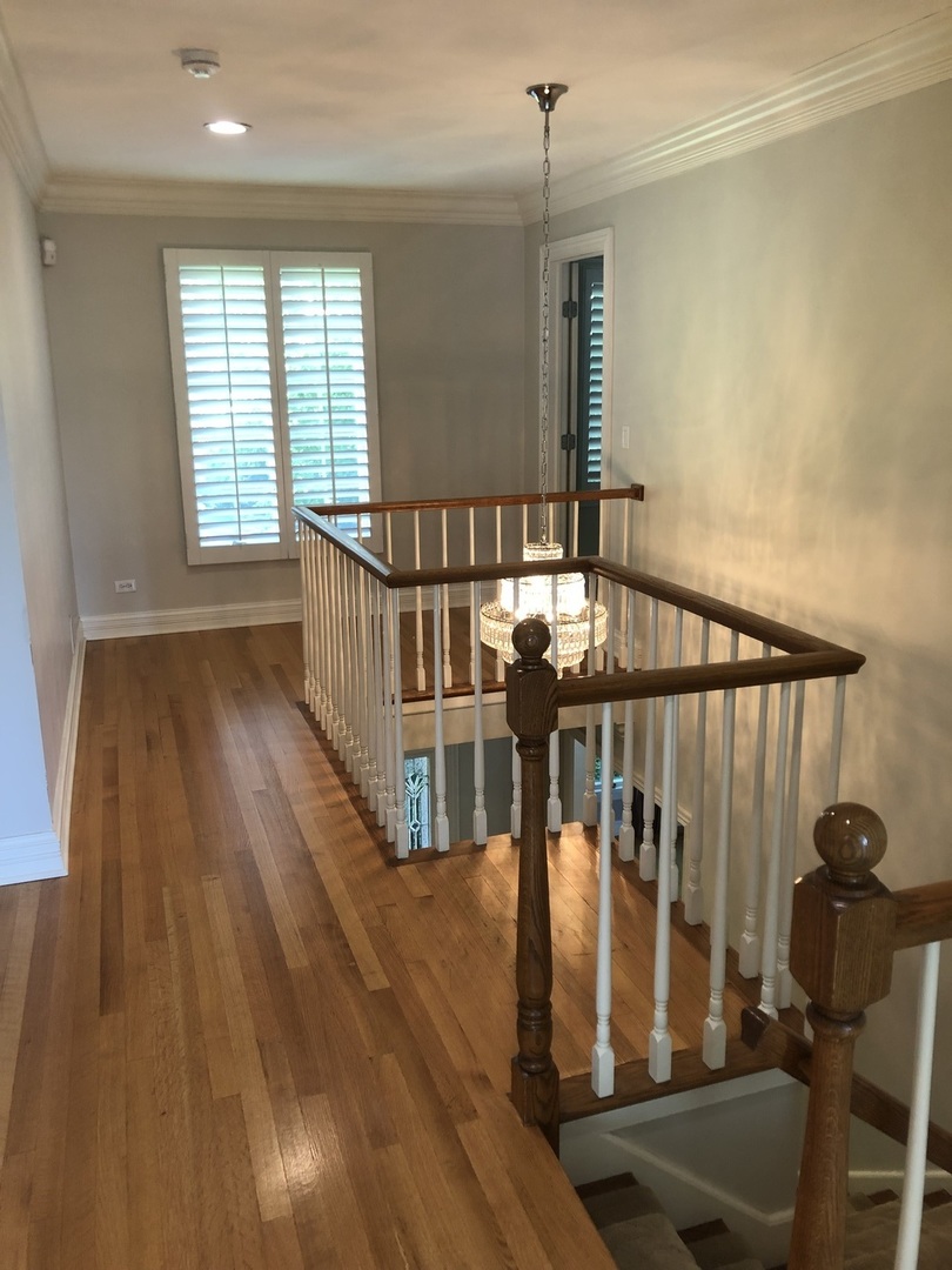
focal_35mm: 28
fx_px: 1027
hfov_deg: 49.7
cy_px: 635
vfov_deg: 63.4
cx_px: 476
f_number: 1.8
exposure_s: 1/15
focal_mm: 3.99
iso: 40
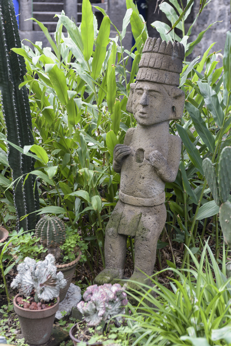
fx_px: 596
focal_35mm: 62
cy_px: 173
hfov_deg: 21.9
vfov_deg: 32.4
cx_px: 116
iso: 200
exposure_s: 1/60
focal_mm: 62
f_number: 4
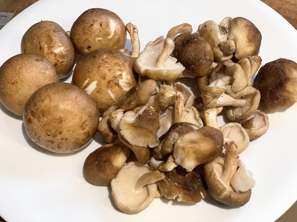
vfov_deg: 28.0
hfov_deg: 36.8
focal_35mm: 52
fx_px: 446
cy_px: 111
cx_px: 148
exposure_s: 1/50
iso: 320
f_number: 2.4
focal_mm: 6
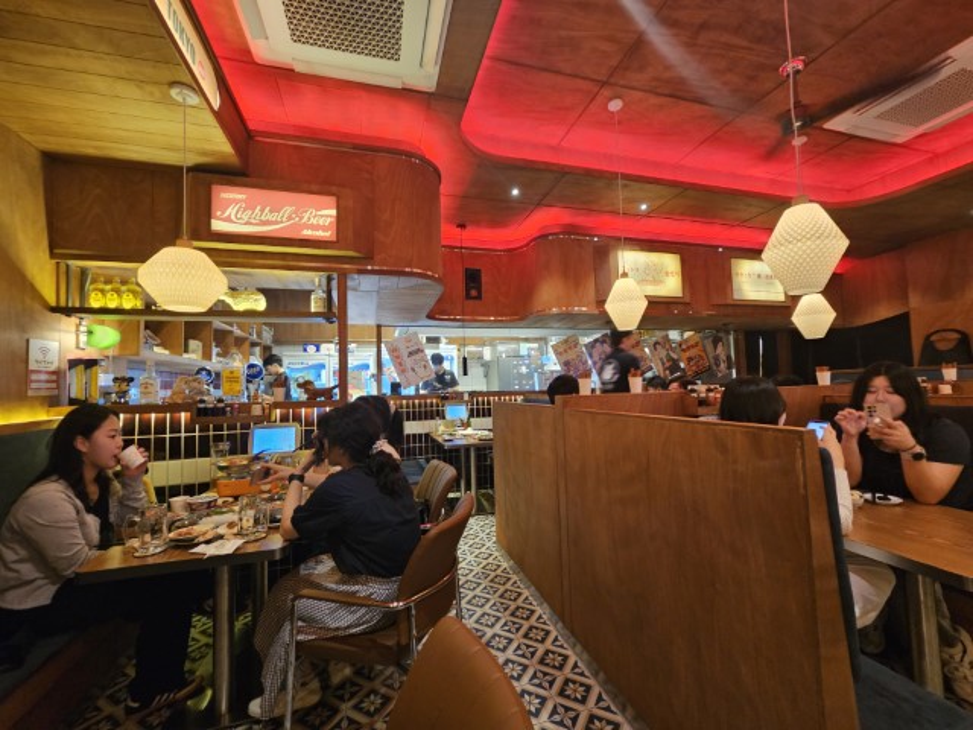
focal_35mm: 13
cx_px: 486
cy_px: 365
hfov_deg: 106.2
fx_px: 365
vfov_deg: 89.9
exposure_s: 1/30
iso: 320
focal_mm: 2.2
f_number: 2.2
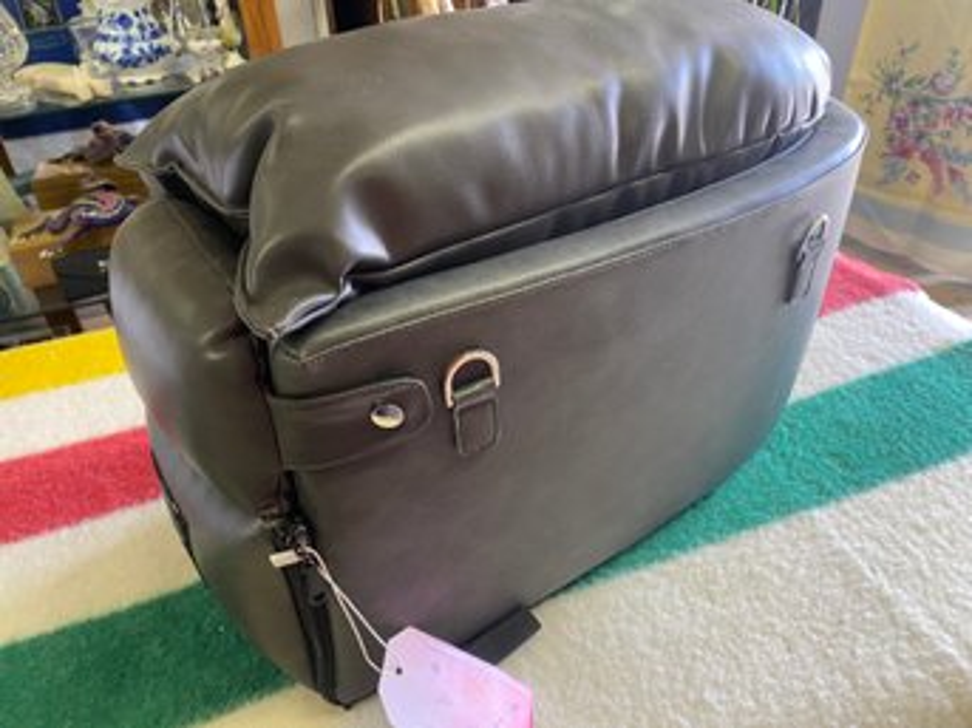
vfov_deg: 53.0
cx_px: 486
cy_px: 364
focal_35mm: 26
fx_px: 730
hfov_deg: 67.3
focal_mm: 4.25
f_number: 1.8
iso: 250
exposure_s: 1/60
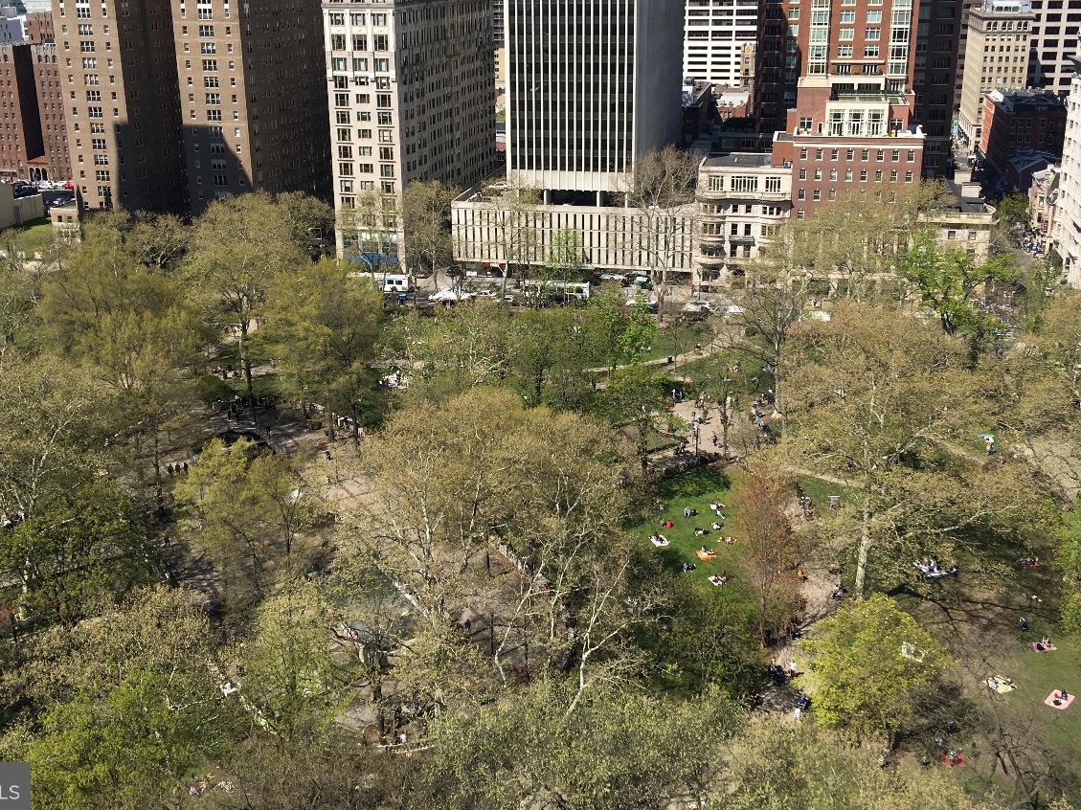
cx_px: 552
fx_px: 1155
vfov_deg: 38.4
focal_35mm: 37
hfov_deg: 50.1
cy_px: 301
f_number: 2.2
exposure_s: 1/1570
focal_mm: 4.15
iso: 25
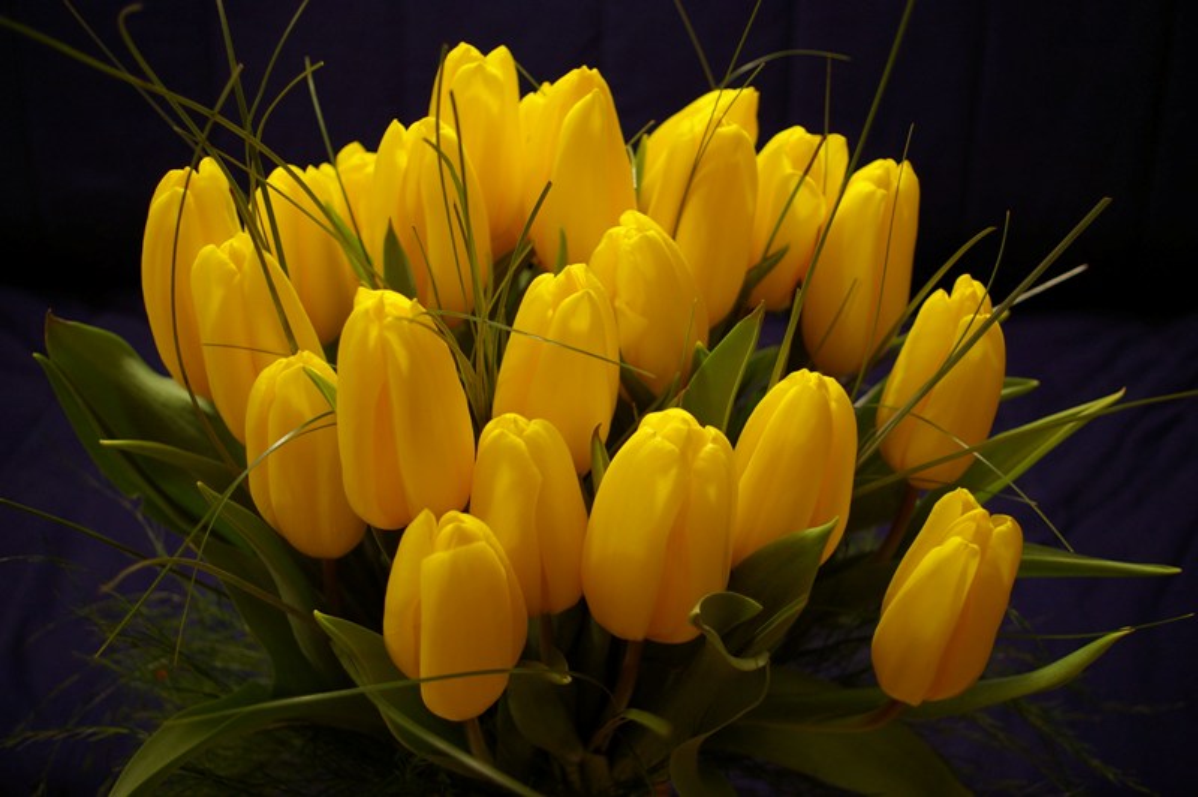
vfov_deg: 36.8
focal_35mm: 36
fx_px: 1197
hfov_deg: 53.2
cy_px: 398
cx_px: 599
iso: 200
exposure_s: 1/2
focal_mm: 24
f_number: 4
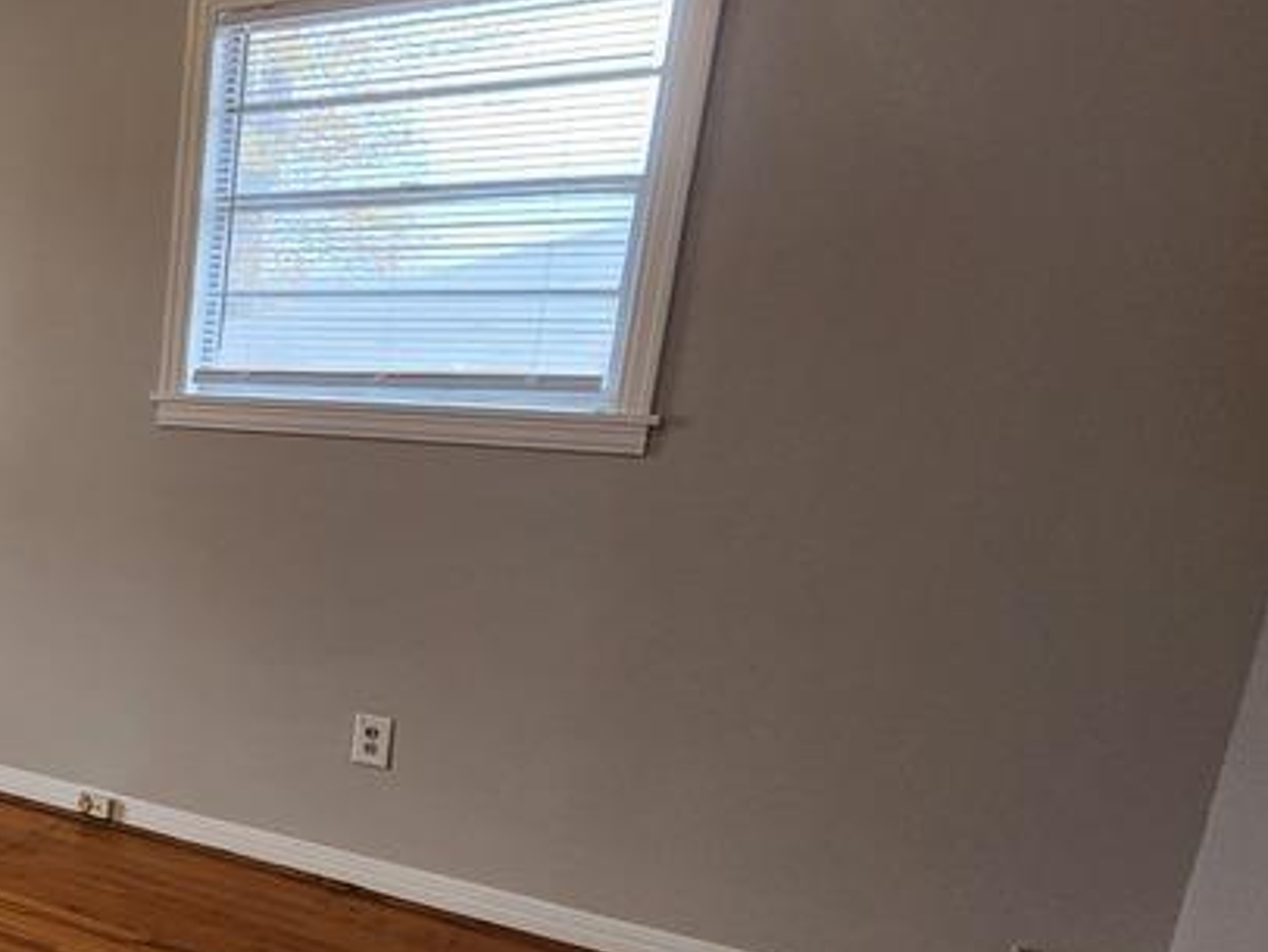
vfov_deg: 43.7
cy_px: 612
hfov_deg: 39.9
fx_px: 1173
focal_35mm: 32
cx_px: -262
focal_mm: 2.2
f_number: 2.2
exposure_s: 1/40
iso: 320
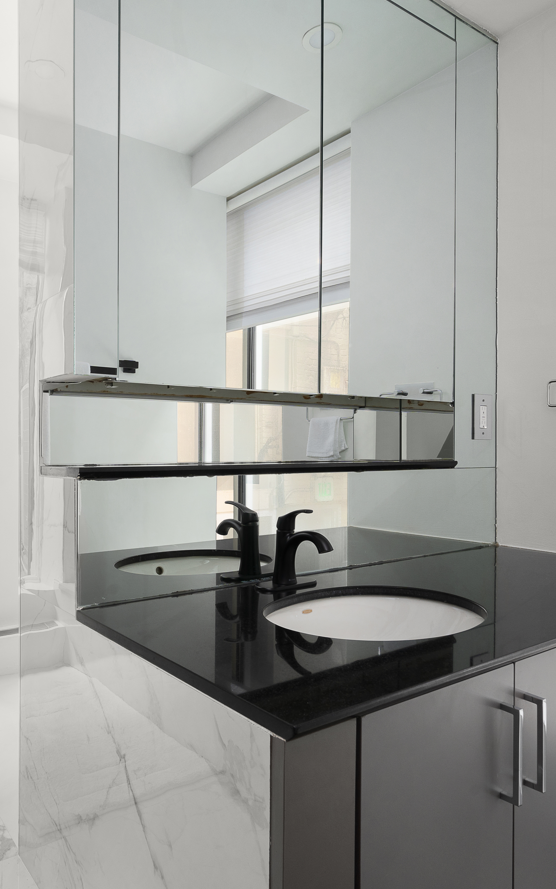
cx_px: 200
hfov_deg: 48.7
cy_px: 452
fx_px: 606
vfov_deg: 72.5
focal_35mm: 25
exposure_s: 5
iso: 200
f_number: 11
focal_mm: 16
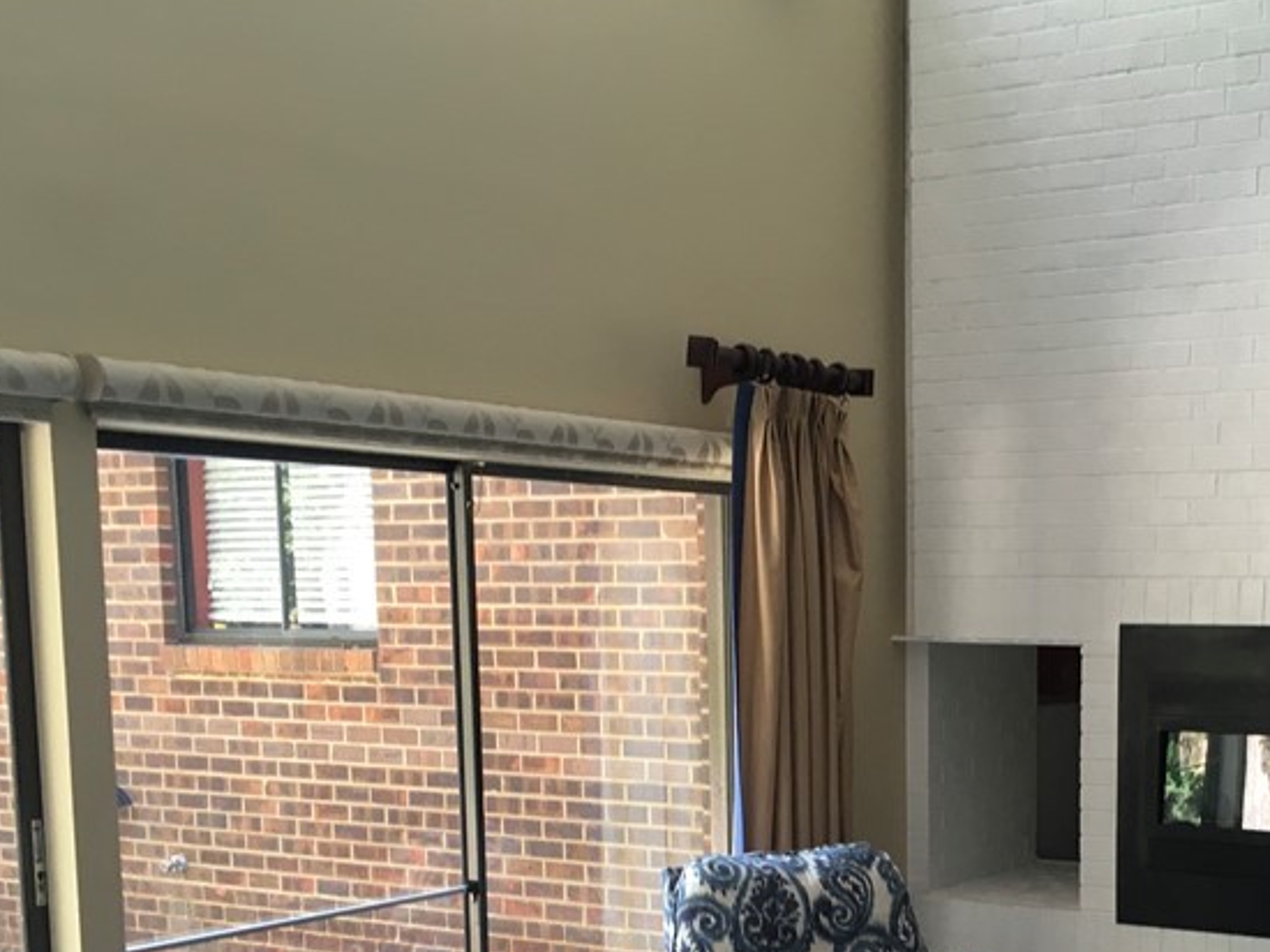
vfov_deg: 26.1
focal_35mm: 54
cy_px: 869
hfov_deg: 34.6
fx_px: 1980
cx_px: 1000
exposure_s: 1/30
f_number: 2.2
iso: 32
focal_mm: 4.15
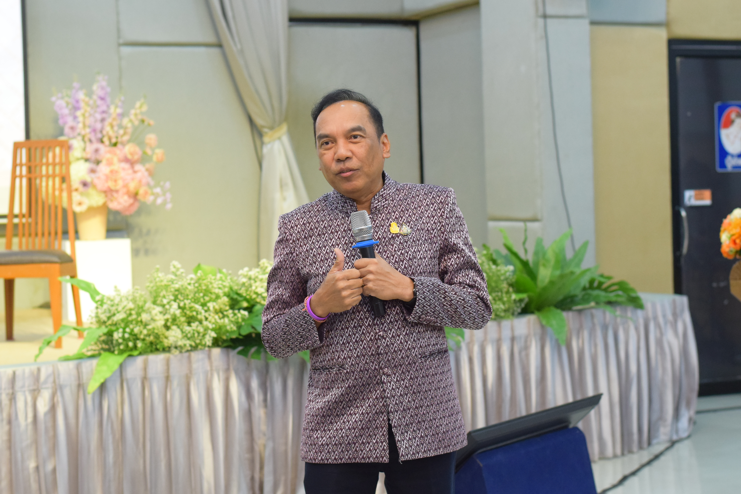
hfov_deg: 27.0
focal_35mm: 75
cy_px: 247
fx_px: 1544
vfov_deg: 18.2
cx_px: 370
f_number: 4
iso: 2000
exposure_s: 1/100
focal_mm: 50
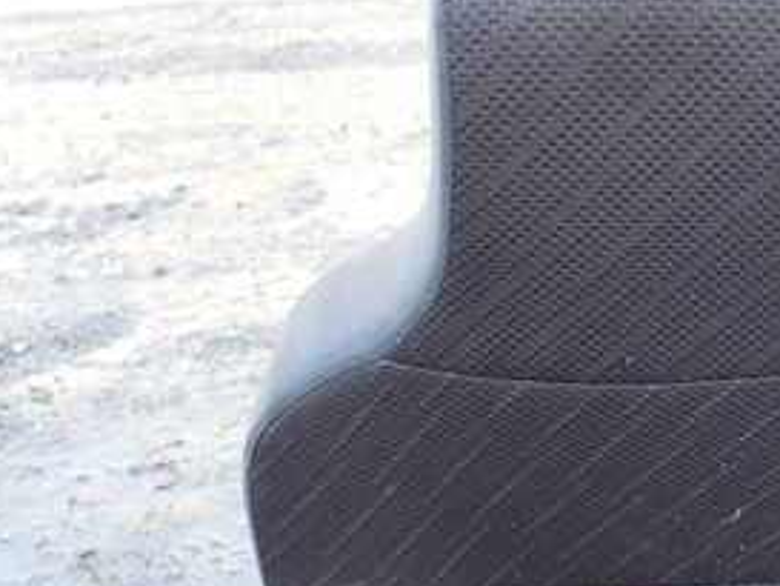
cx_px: 660
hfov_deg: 33.6
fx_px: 1240
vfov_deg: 26.2
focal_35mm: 55
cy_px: 443
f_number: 2.8
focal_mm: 4.5
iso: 100
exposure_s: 1/100
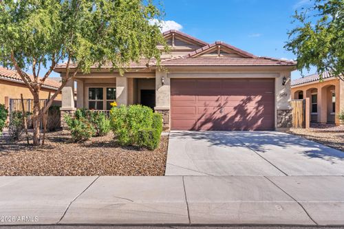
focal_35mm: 28
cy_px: 114
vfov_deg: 46.4
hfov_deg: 65.5
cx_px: 172
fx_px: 267
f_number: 9
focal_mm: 28
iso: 250
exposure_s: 1/400
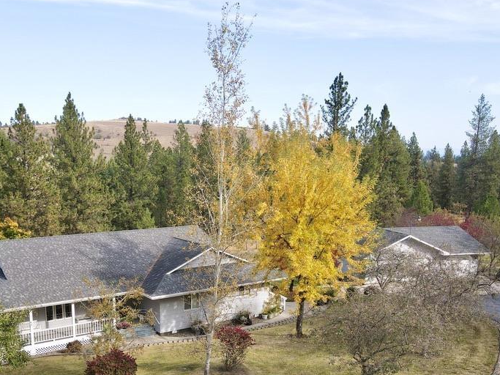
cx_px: 209
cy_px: 270
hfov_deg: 51.1
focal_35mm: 36
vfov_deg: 38.8
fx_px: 520
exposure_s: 1/320
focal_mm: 4.5
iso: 100
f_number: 2.8
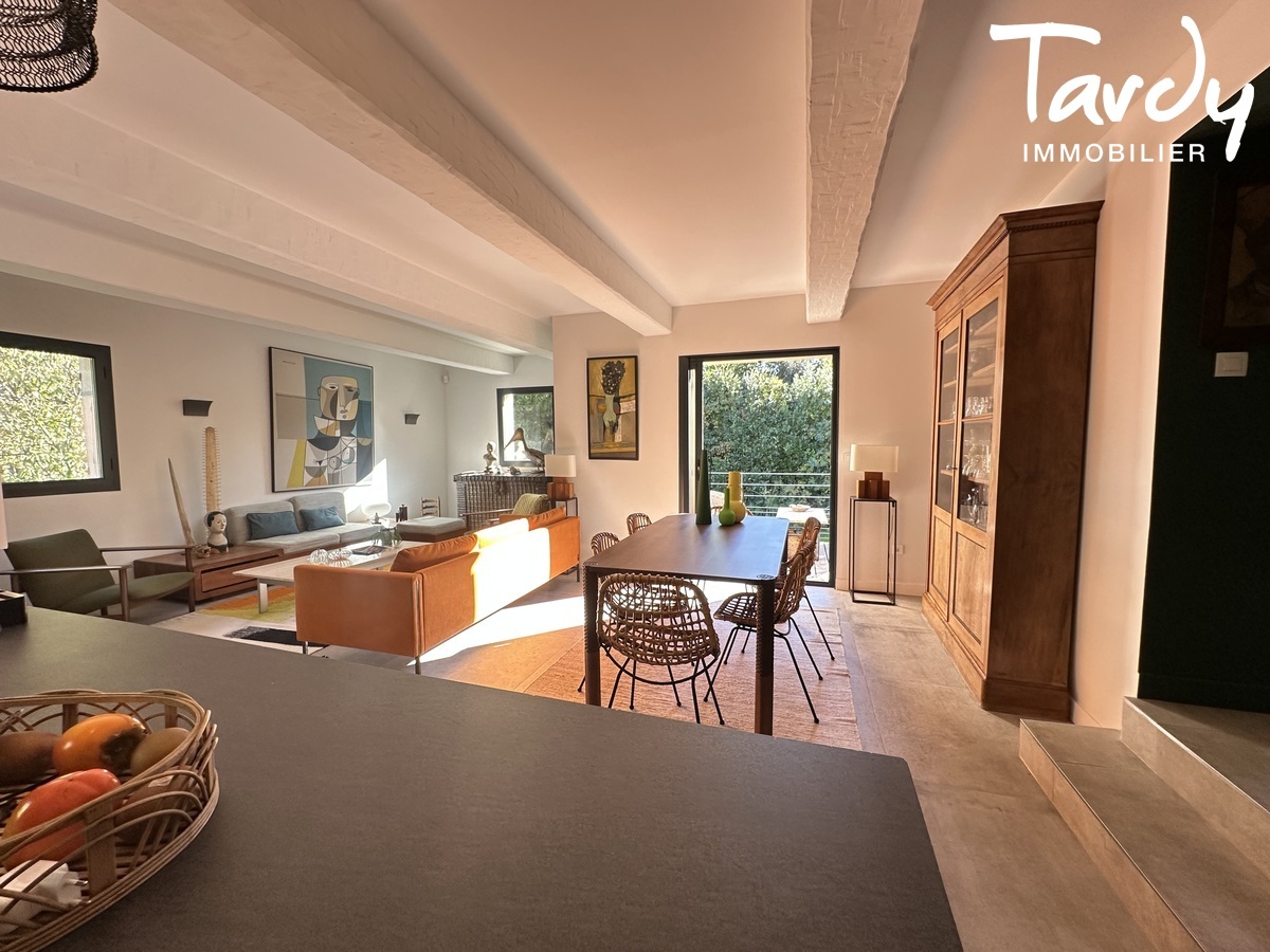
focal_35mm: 14
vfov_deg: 85.7
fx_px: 514
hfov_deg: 102.1
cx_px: 635
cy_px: 476
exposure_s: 1/99
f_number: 2.2
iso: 160
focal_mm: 2.22
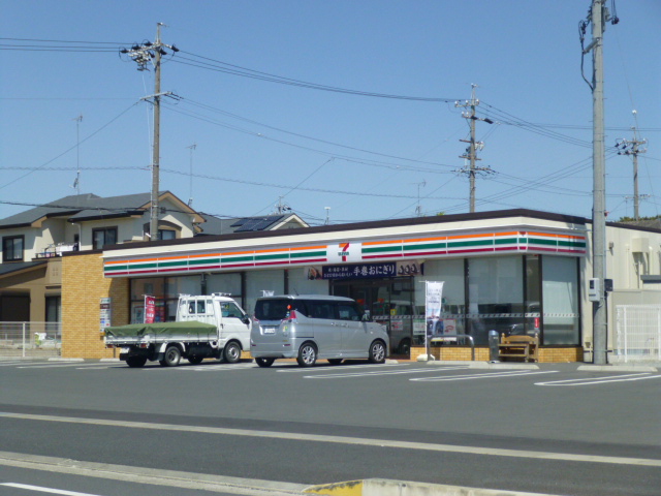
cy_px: 248
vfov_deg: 21.3
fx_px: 1318
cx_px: 330
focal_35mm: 69
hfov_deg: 28.2
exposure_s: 1/400
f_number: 13
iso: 400
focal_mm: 12.3
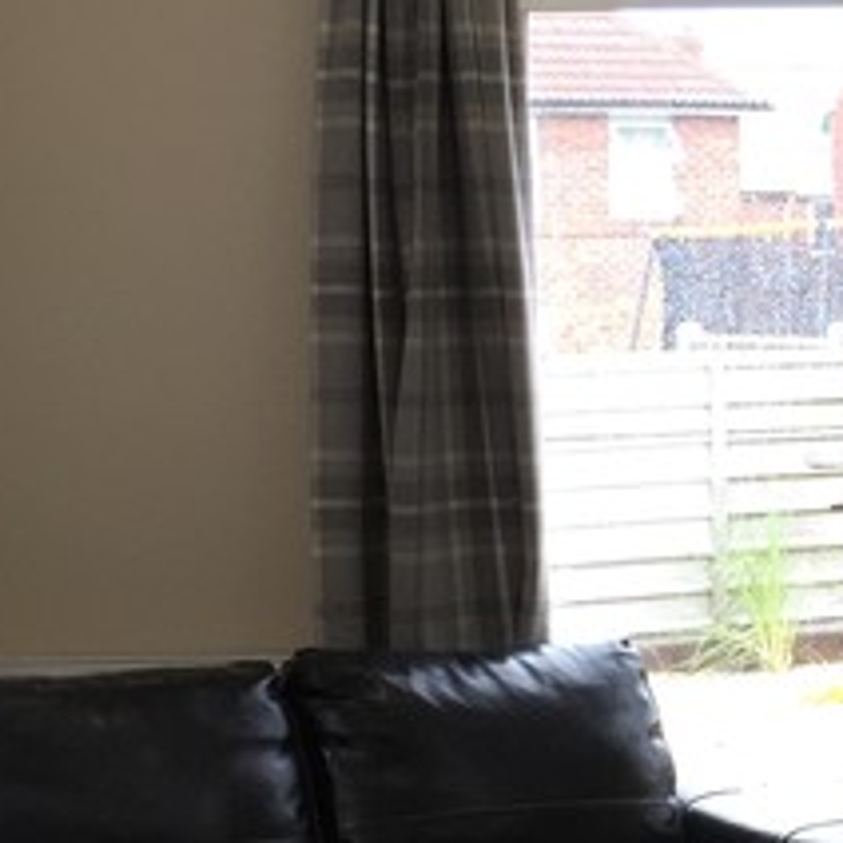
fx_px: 3416
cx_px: 958
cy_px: 529
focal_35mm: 124
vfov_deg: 14.1
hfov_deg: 13.7
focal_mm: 4.15
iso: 40
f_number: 2.2
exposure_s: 1/100
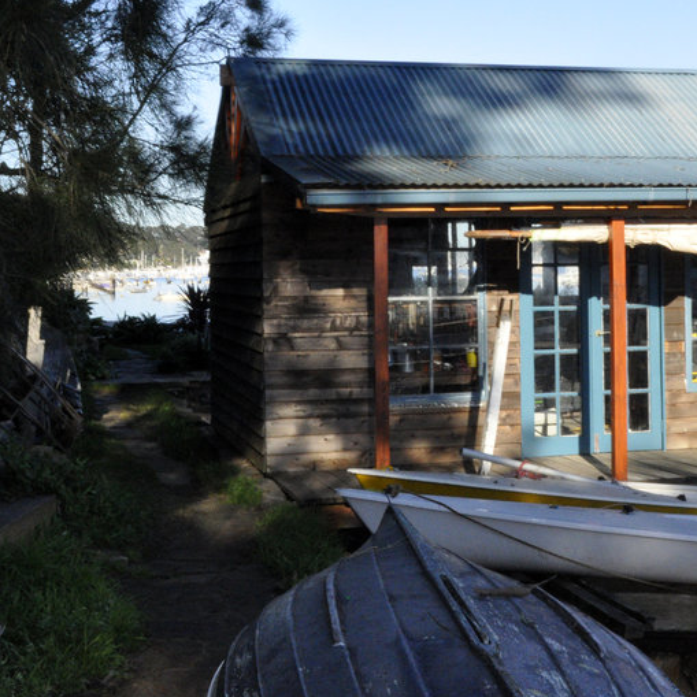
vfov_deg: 26.4
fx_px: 1481
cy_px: 256
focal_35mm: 65
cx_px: 553
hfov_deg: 26.0
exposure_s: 1/200
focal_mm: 26
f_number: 29
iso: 2000
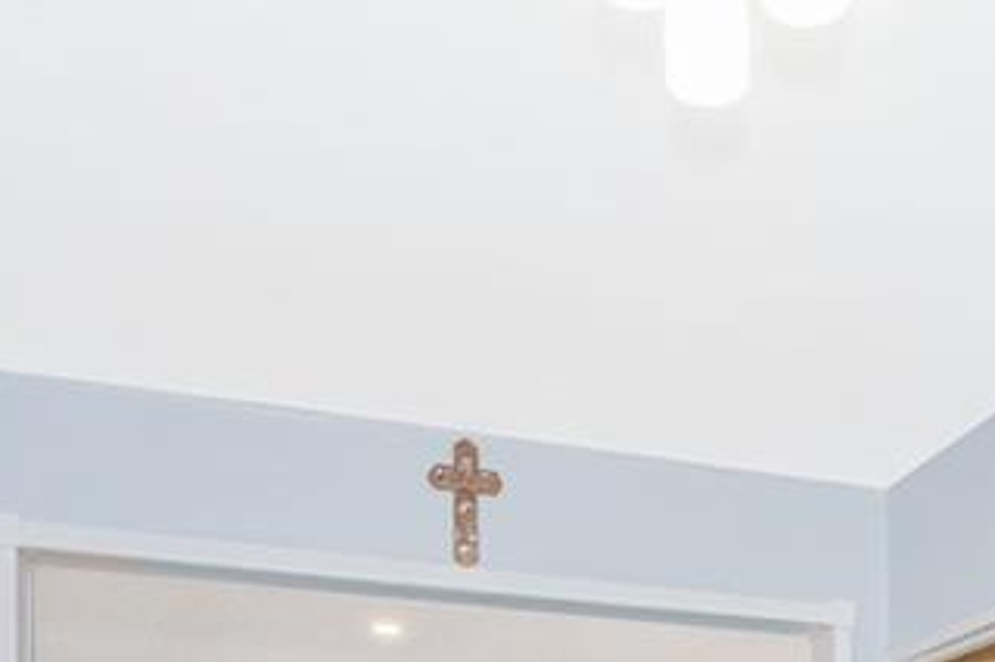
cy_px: 936
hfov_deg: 39.3
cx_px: 815
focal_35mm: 48
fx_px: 1326
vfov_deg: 23.6
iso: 2000
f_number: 9
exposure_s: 1/60
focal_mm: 10
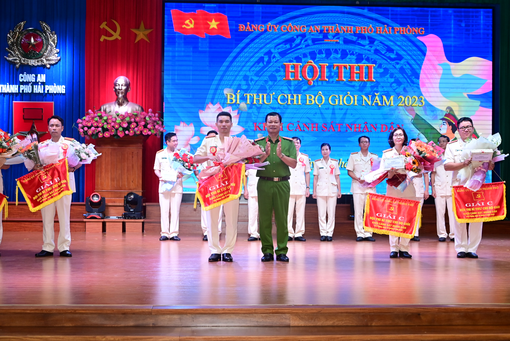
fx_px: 681
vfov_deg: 28.1
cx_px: 255
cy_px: 170
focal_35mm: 48
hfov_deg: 41.1
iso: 1000
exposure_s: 1/200
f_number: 4.5
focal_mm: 32
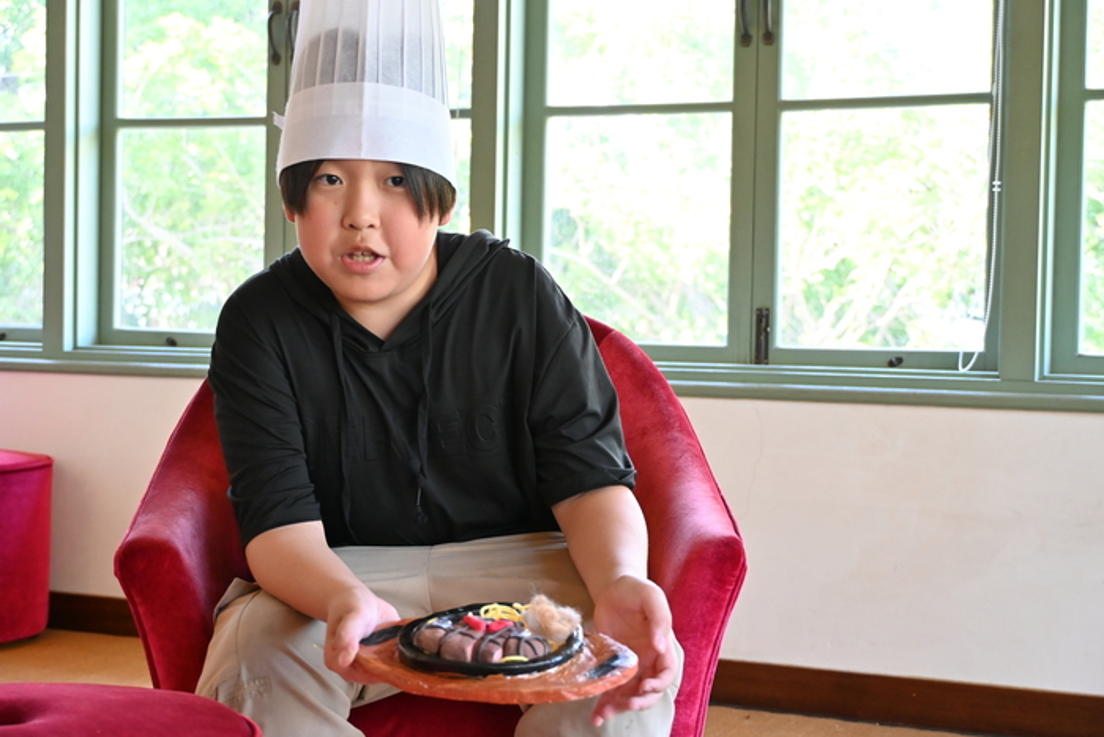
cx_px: 552
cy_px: 368
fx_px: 1702
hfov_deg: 35.9
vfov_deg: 24.4
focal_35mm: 56
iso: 1600
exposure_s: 1/125
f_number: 4.2
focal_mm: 37
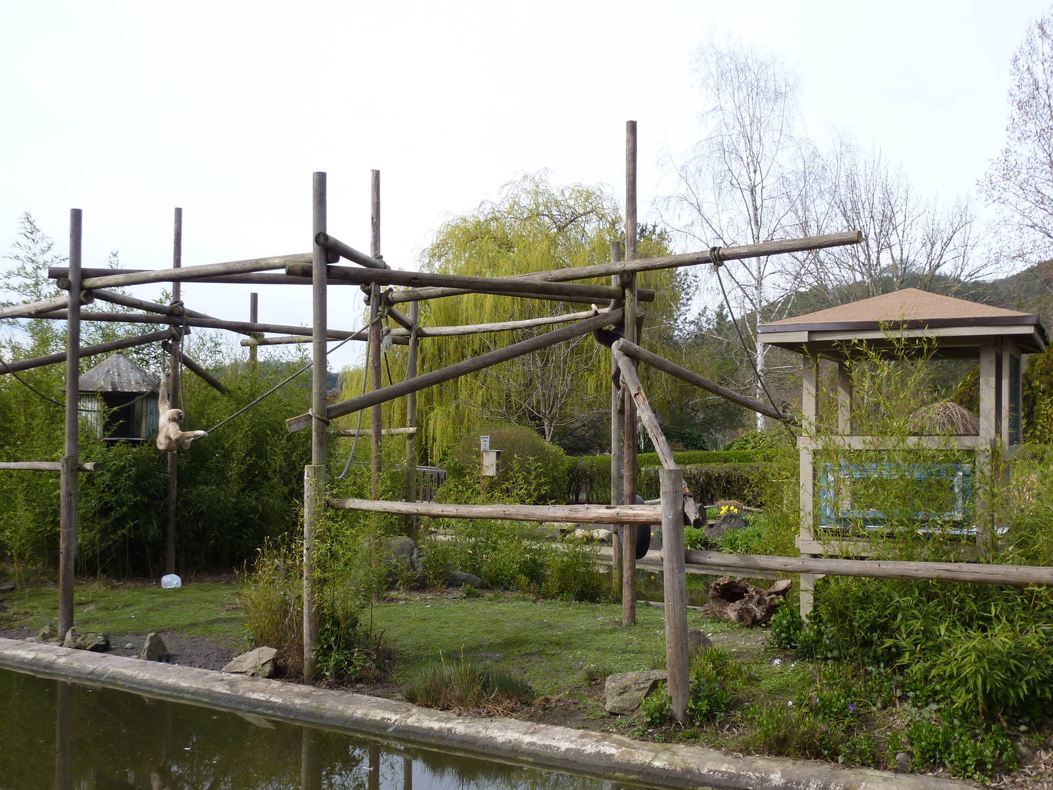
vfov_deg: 40.7
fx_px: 1065
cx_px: 526
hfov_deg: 52.6
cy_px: 395
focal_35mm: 35
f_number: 3.5
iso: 100
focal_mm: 5.7
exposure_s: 1/500
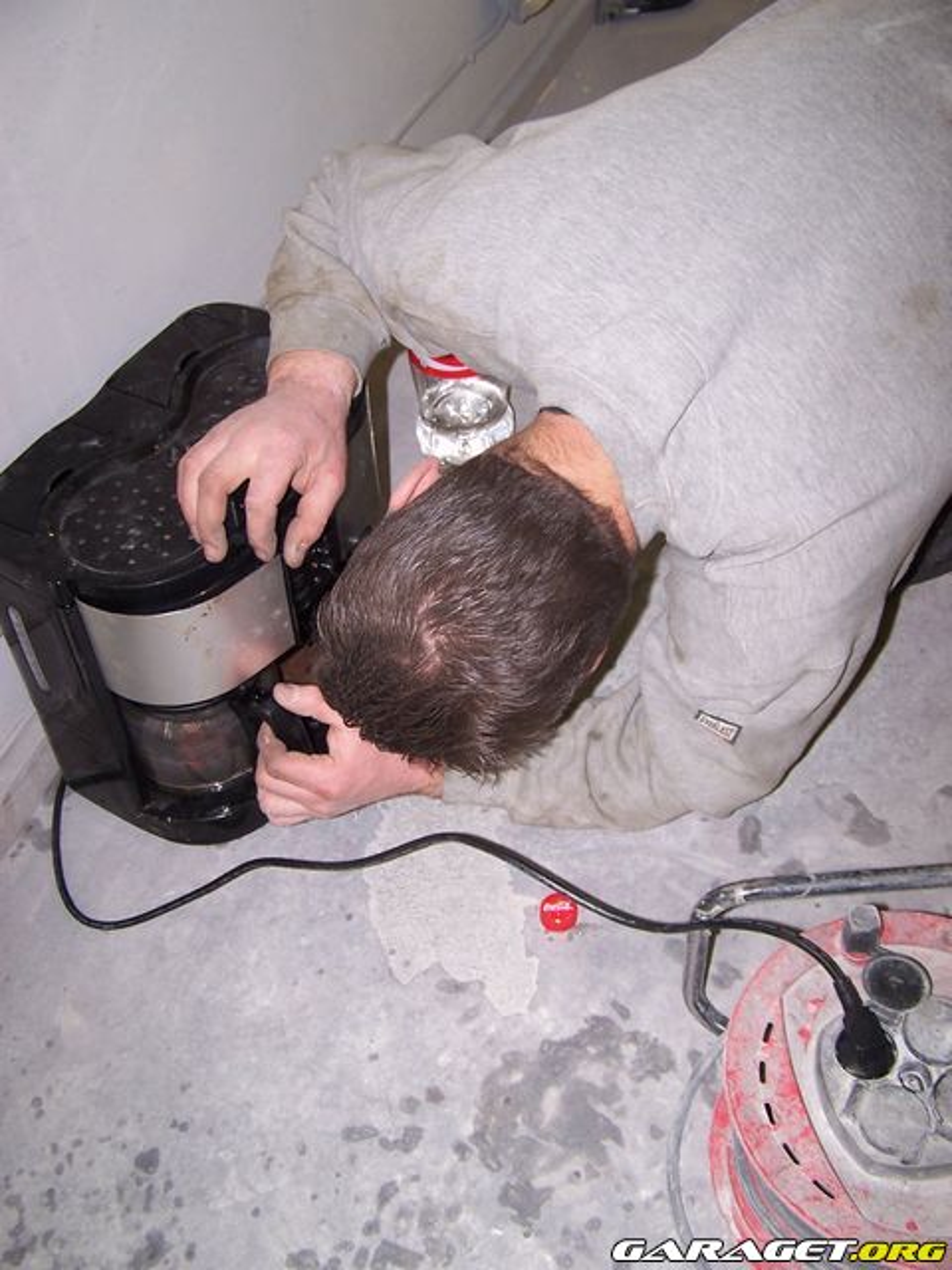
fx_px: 1393
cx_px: 476
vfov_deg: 49.0
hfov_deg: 37.7
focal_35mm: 38
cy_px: 635
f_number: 2.8
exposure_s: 1/60
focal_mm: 6.3
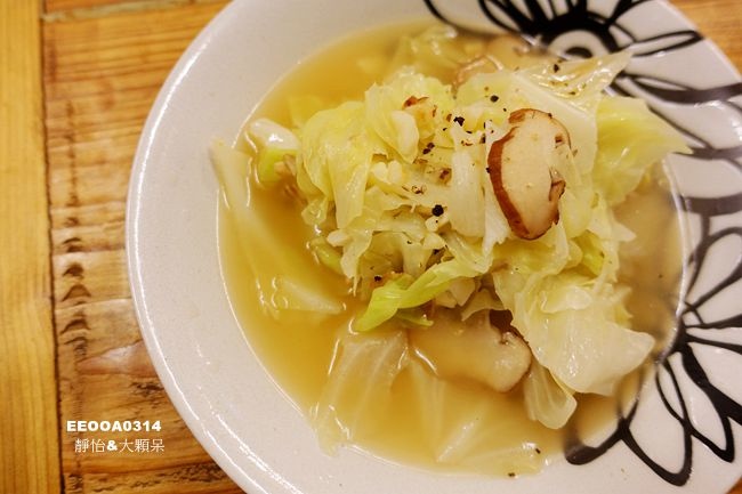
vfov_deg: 53.1
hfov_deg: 73.8
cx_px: 371
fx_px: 495
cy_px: 247
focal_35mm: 24
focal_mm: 8.8
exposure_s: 1/30
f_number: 1.8
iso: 400
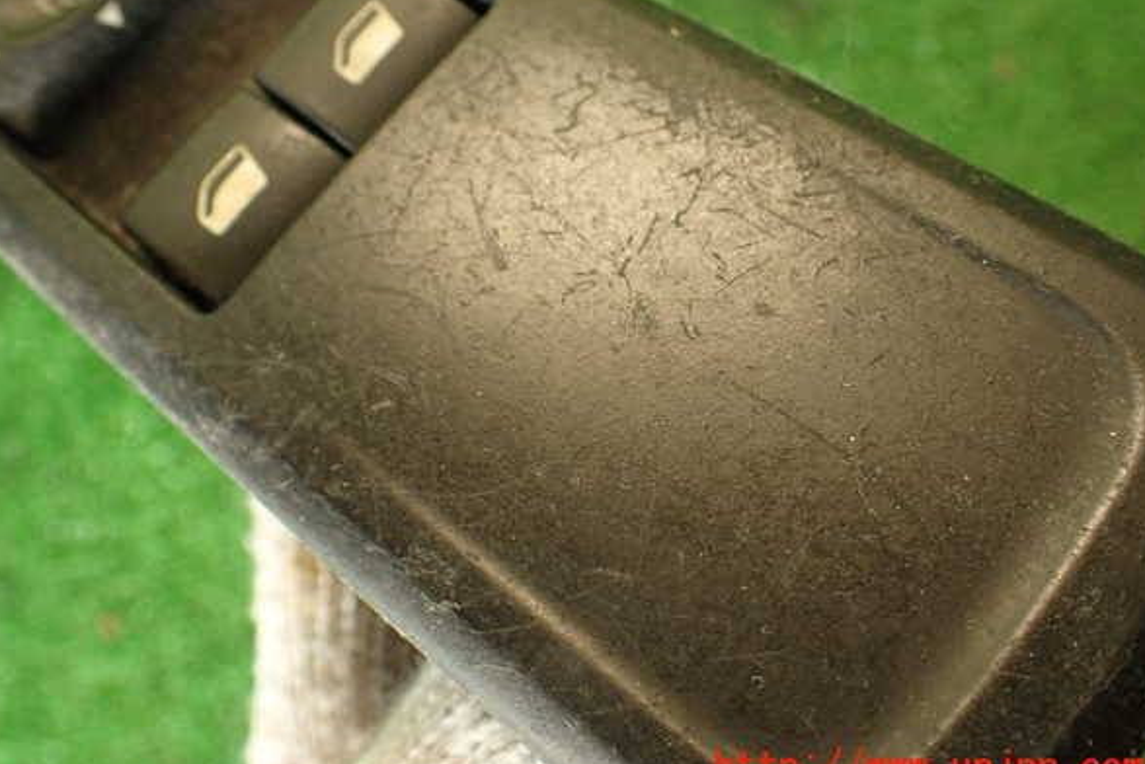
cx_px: 570
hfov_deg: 55.8
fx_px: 1082
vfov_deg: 38.9
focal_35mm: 34
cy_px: 355
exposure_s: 1/30
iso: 250
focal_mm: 5.79
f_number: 2.4
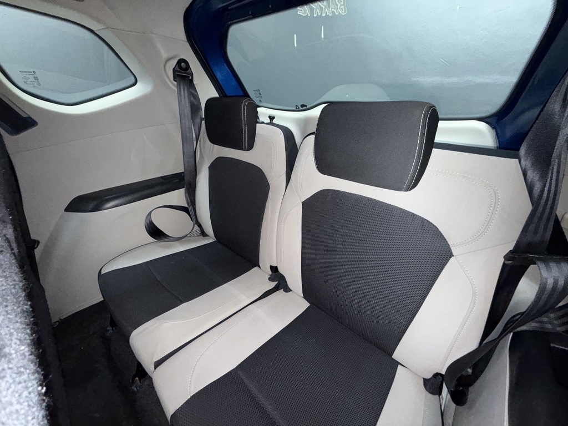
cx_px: 284
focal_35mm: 14
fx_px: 230
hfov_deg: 102.1
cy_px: 213
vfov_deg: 85.7
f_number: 2.2
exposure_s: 1/30
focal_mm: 2.22
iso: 200
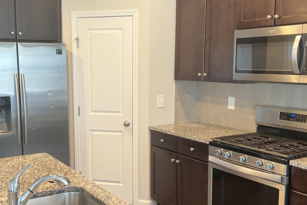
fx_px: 392
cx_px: 114
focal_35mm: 46
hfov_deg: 42.4
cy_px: 112
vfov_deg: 29.2
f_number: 1.5
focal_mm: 5.7
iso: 500
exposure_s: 1/30
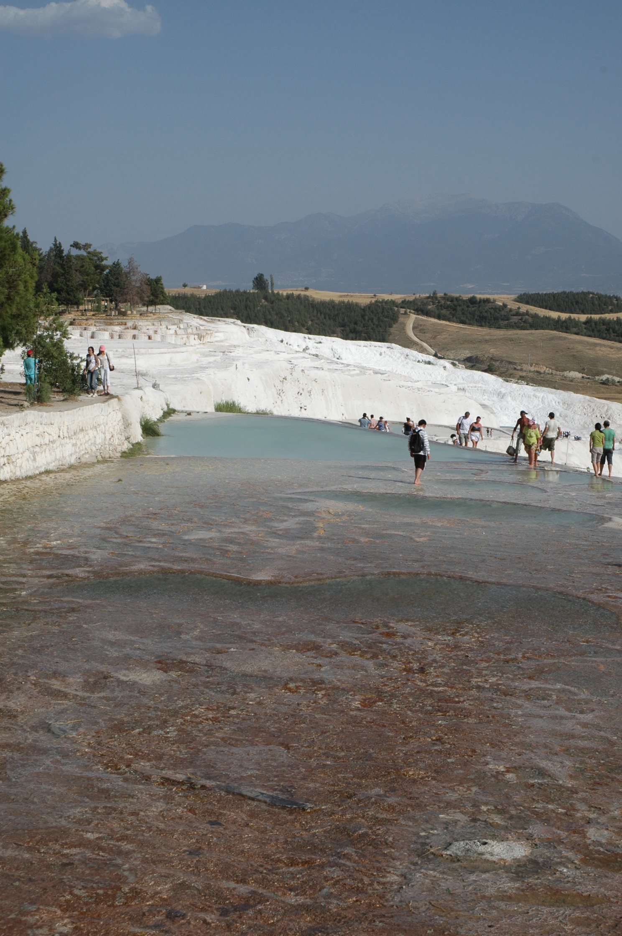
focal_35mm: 57
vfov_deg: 35.1
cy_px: 468
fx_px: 1481
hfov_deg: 23.7
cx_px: 311
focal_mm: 38
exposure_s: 1/400
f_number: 10
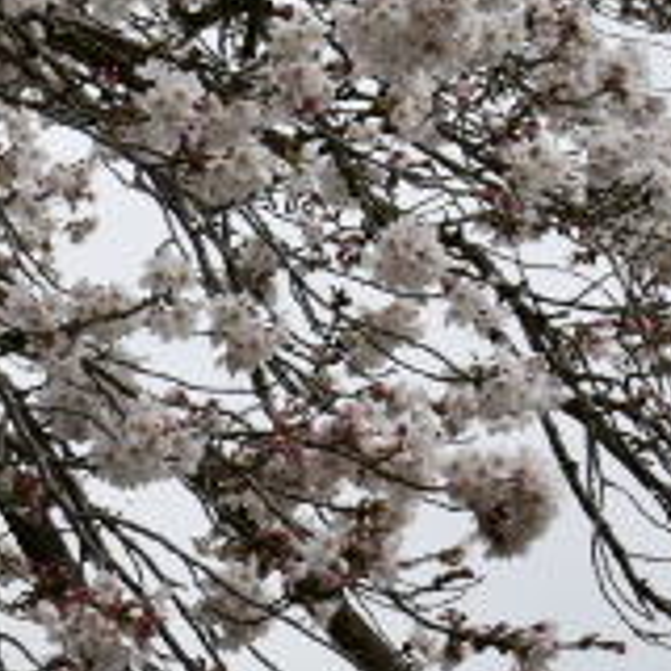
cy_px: 958
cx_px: -415
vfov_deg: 5.5
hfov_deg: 5.4
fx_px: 6974
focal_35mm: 318
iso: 100
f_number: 8
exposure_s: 1/320
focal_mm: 50
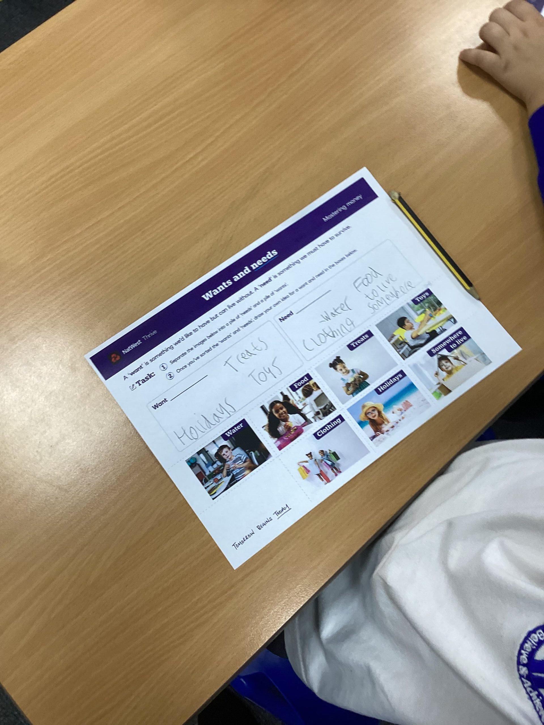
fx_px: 650
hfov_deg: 45.4
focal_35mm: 31
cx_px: 272
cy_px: 362
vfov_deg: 58.4
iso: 80
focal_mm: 3.3
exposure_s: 1/50
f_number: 2.4
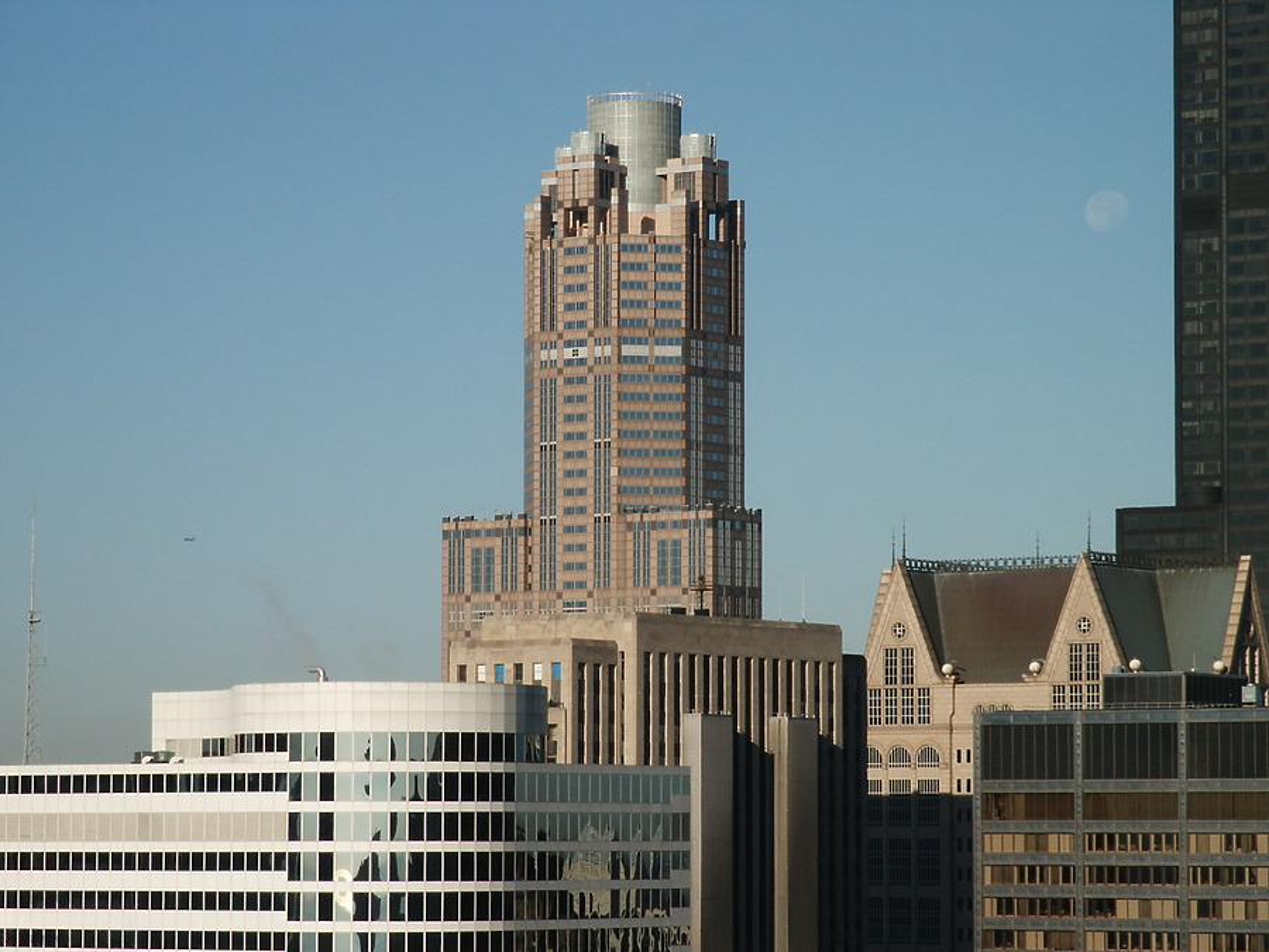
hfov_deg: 14.2
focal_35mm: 139
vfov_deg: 10.7
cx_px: 634
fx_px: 5096
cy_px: 476
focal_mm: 28.22
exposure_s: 1/350
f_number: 8
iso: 64
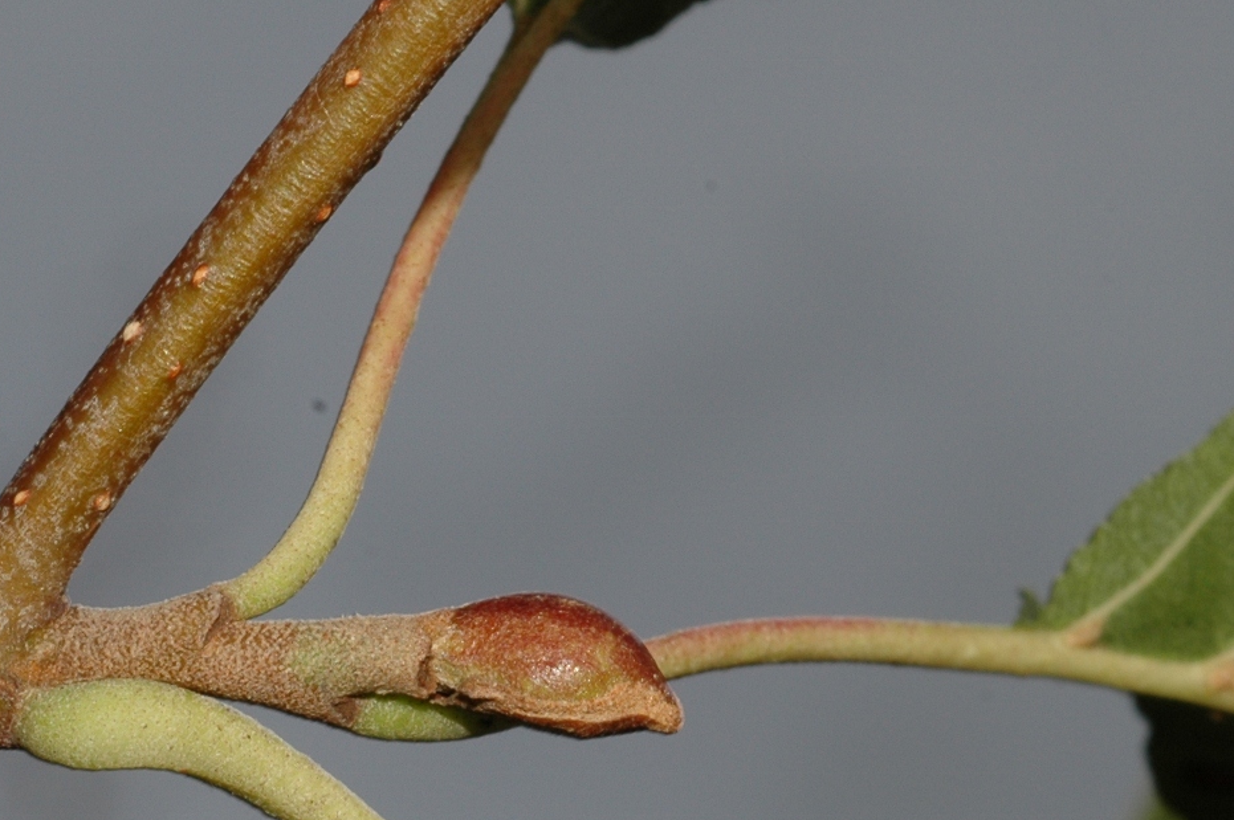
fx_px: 6781
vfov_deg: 6.9
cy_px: 680
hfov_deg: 10.4
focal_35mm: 198
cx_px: 216
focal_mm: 60
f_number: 18
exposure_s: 1/60
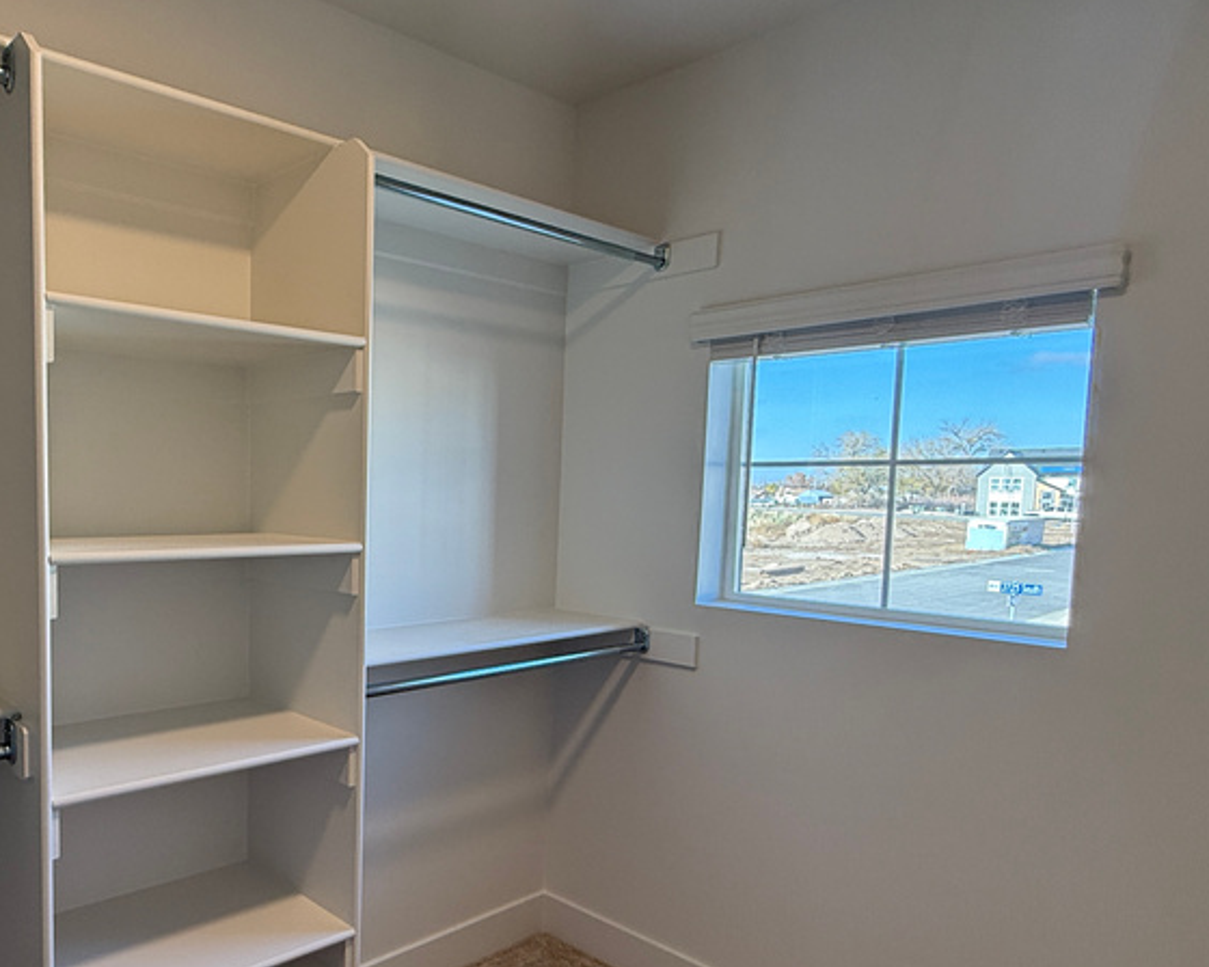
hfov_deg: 63.8
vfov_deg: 56.5
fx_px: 895
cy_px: 559
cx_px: 291
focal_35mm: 25
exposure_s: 1/120
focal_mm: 2.22
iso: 100
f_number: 2.2
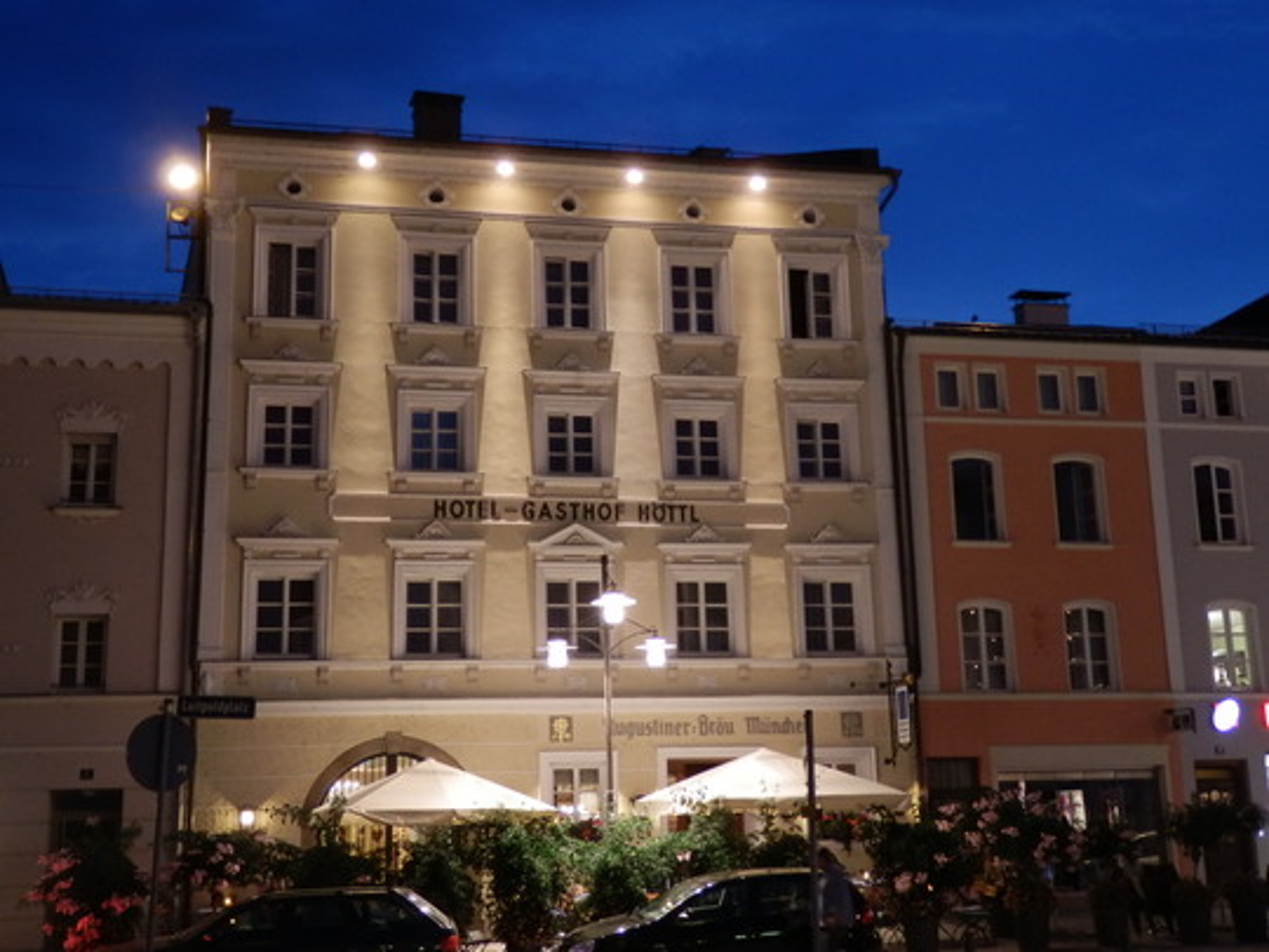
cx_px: 634
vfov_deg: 36.0
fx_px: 1466
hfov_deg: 46.8
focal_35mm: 40
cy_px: 476
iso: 400
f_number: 3.7
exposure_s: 1/6
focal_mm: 7.3
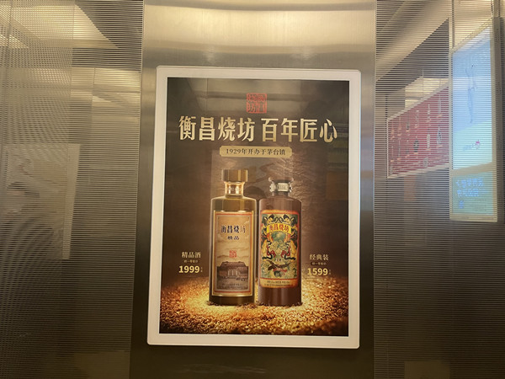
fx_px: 379
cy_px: 190
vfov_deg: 53.1
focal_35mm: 26
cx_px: 252
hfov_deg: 67.3
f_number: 1.6
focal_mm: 4.2
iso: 400
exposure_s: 1/33
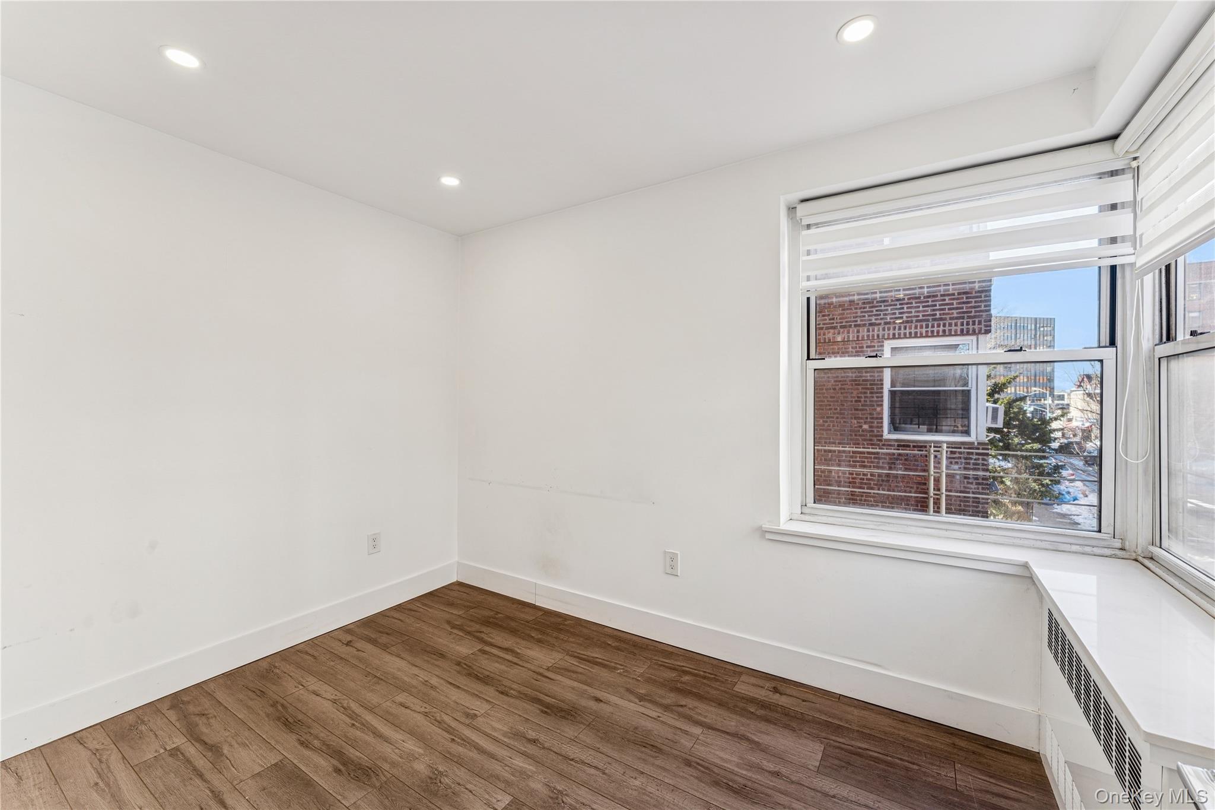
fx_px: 472
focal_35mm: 14
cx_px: 608
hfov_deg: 104.3
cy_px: 405
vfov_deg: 81.2
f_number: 11
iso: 100
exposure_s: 1/3.33
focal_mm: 14
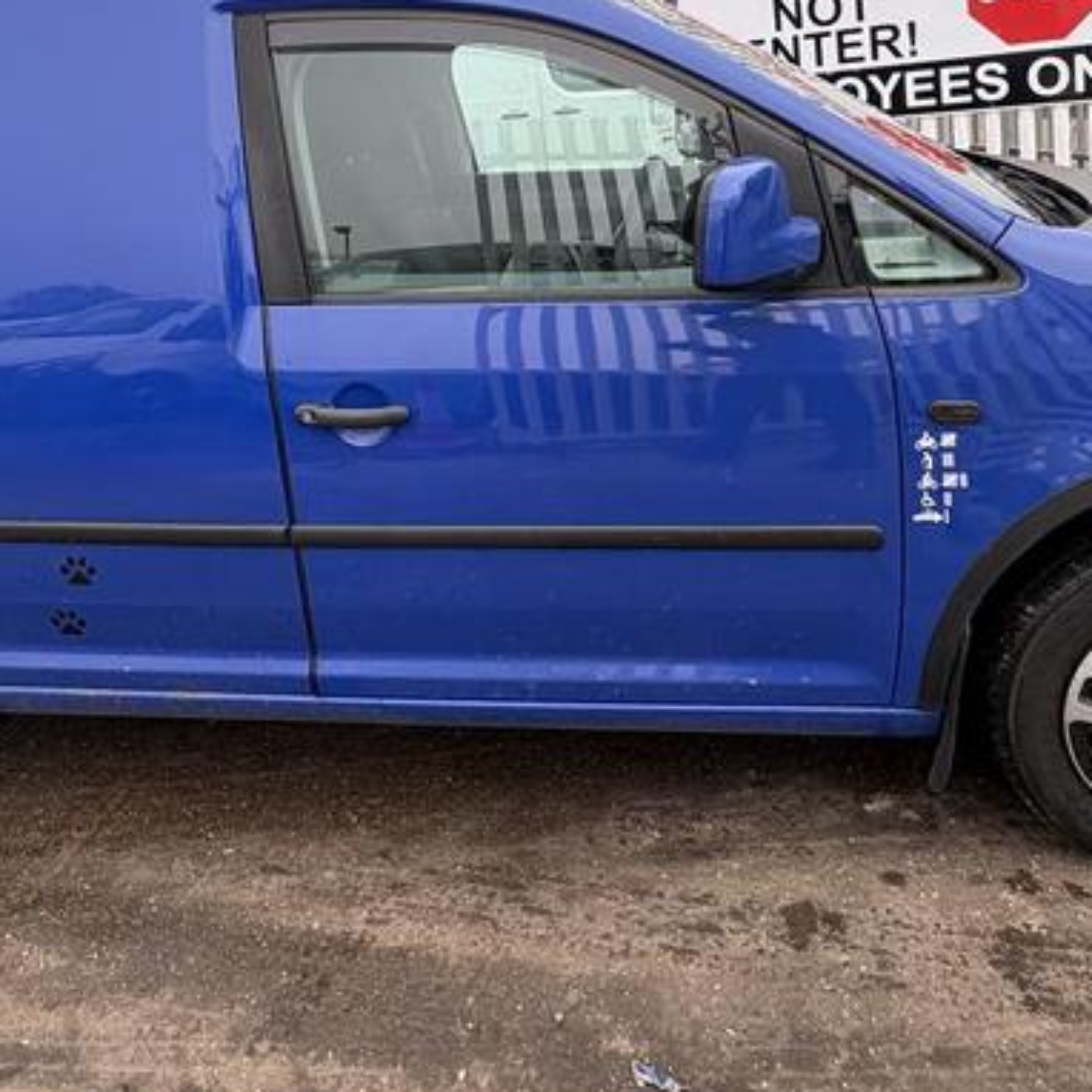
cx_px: 497
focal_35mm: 29
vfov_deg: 52.1
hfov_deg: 55.5
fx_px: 1035
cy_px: 217
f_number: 2.2
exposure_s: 1/368
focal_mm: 2.22
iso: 40
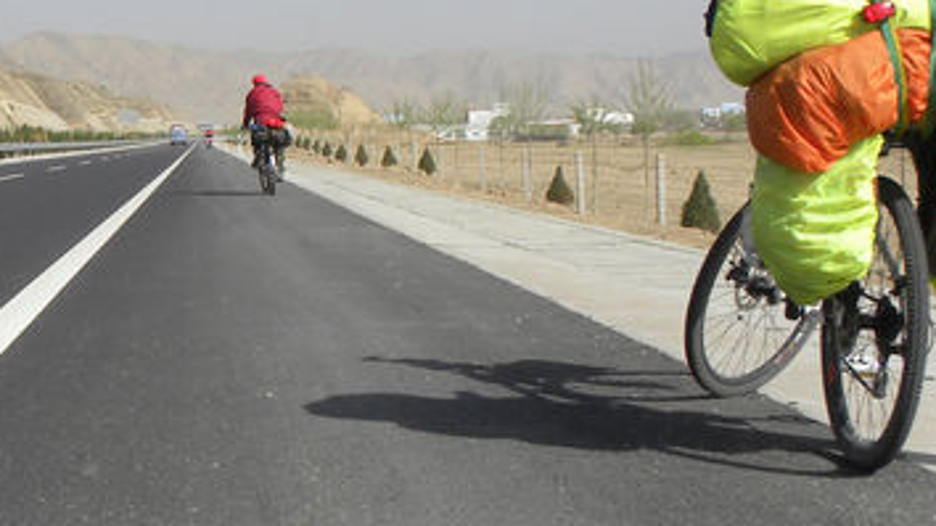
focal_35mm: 72
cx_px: 50
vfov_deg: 16.7
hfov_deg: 28.0
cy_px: 192
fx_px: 1787
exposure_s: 1/365
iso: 64
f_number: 5.6
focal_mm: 4.6
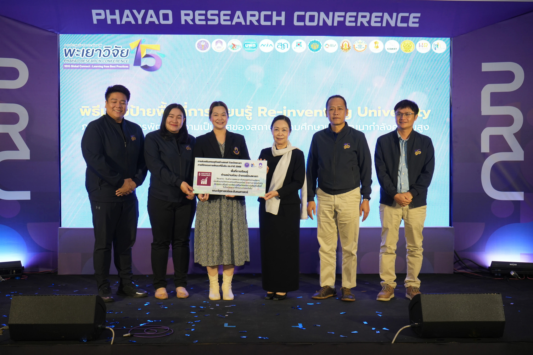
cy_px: 178
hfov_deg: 46.4
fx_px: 622
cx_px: 266
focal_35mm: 42
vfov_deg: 31.9
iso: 800
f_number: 5.6
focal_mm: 42
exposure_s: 1/125
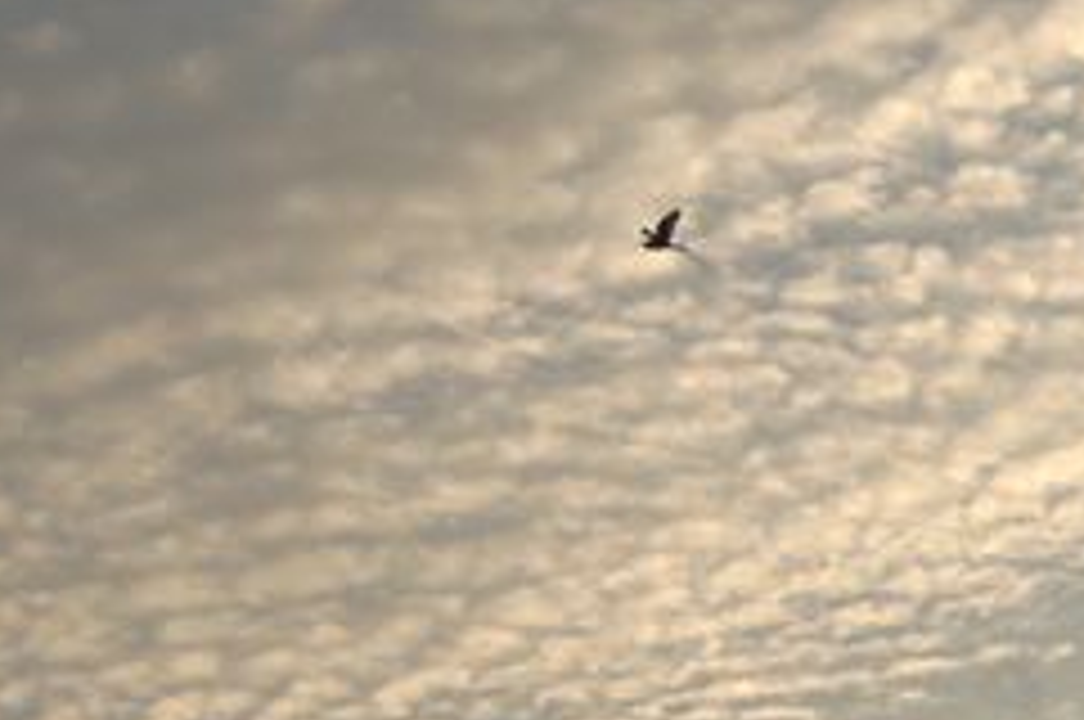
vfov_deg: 7.3
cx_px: 1080
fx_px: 5657
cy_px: 511
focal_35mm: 188
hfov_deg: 10.8
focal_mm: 55
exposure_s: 1/800
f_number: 6.3
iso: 100
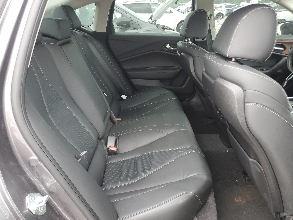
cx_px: 146
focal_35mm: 26
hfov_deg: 67.3
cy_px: 110
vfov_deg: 53.1
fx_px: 220
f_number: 1.5
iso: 83
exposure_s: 1/120
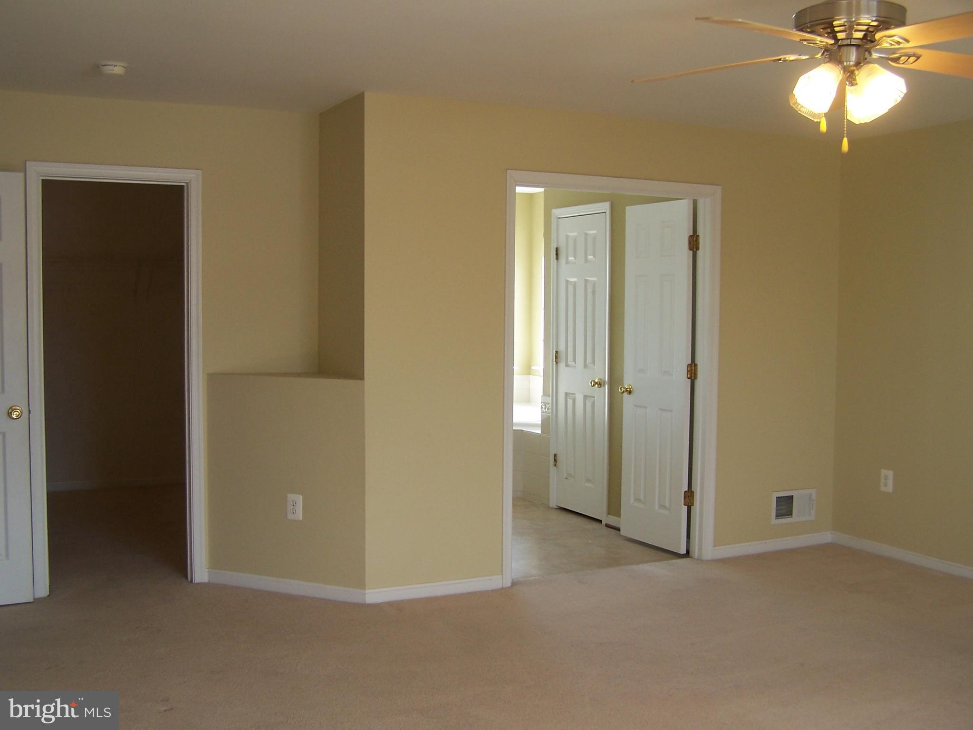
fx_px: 1068
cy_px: 365
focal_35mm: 38
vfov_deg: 37.7
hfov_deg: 49.0
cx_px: 486
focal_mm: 6.3
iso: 80
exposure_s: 1/100
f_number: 2.8
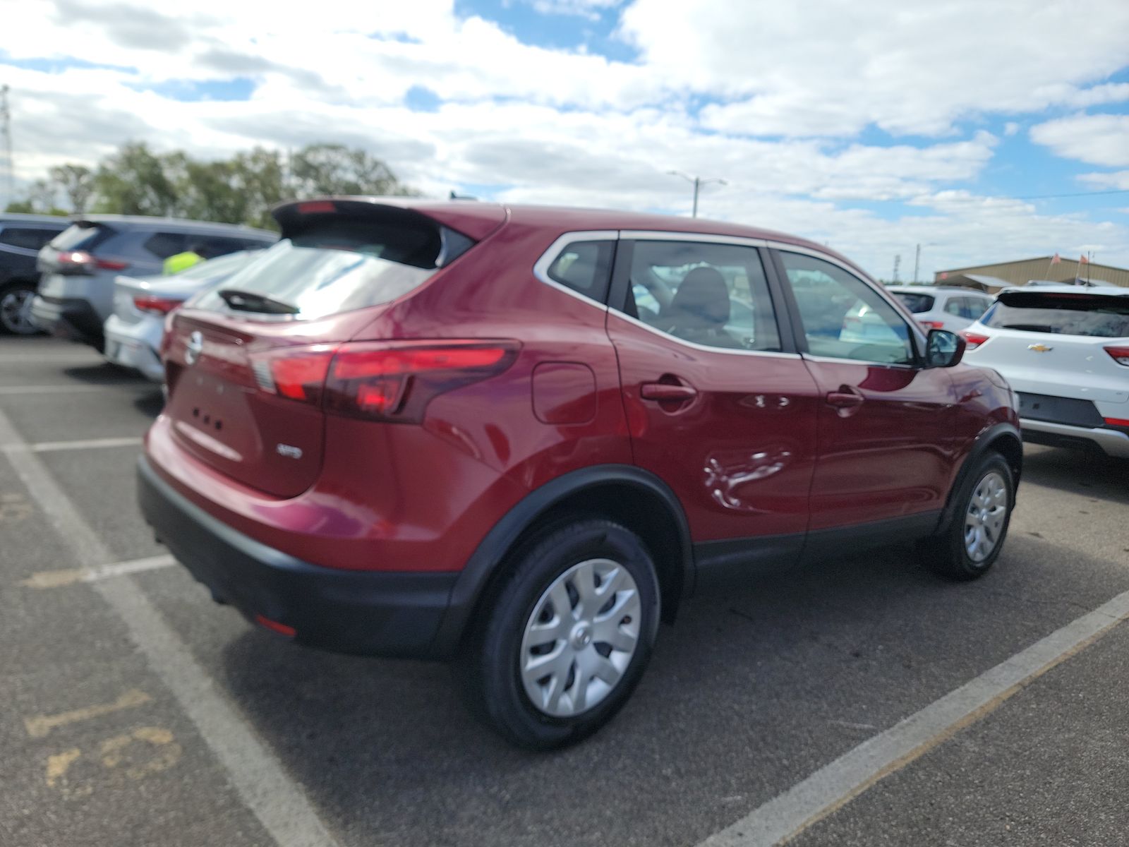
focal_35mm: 24
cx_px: 564
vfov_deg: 56.8
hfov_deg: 71.6
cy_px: 424
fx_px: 783
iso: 50
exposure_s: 1/682
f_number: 1.8
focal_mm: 6.7
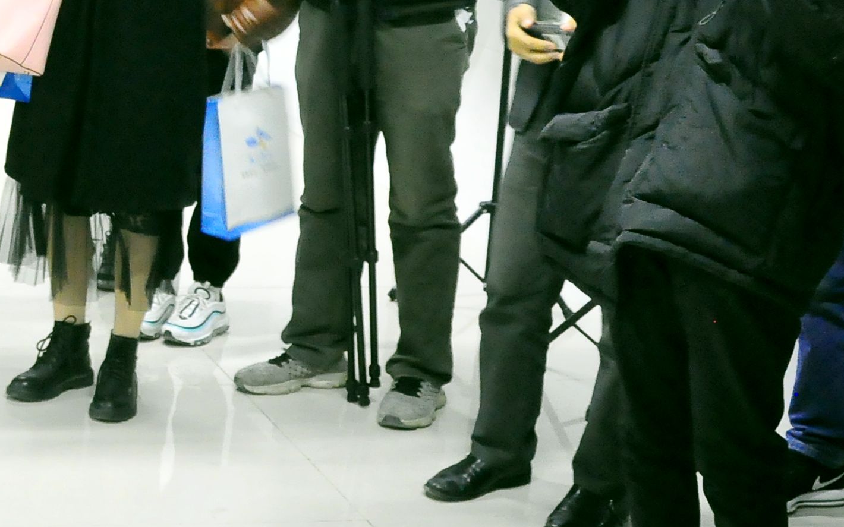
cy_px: 10
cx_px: -157
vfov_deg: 15.5
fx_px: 1909
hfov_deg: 23.0
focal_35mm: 83
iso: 2000
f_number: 5.6
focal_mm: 18
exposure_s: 1/13
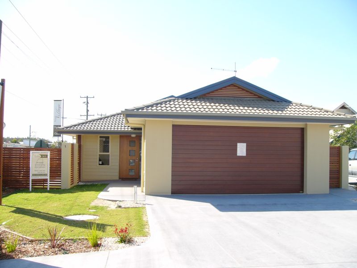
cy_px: 134
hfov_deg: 51.4
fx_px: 371
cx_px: 178
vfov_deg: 39.7
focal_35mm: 36
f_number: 2.8
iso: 50
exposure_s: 1/320
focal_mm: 6
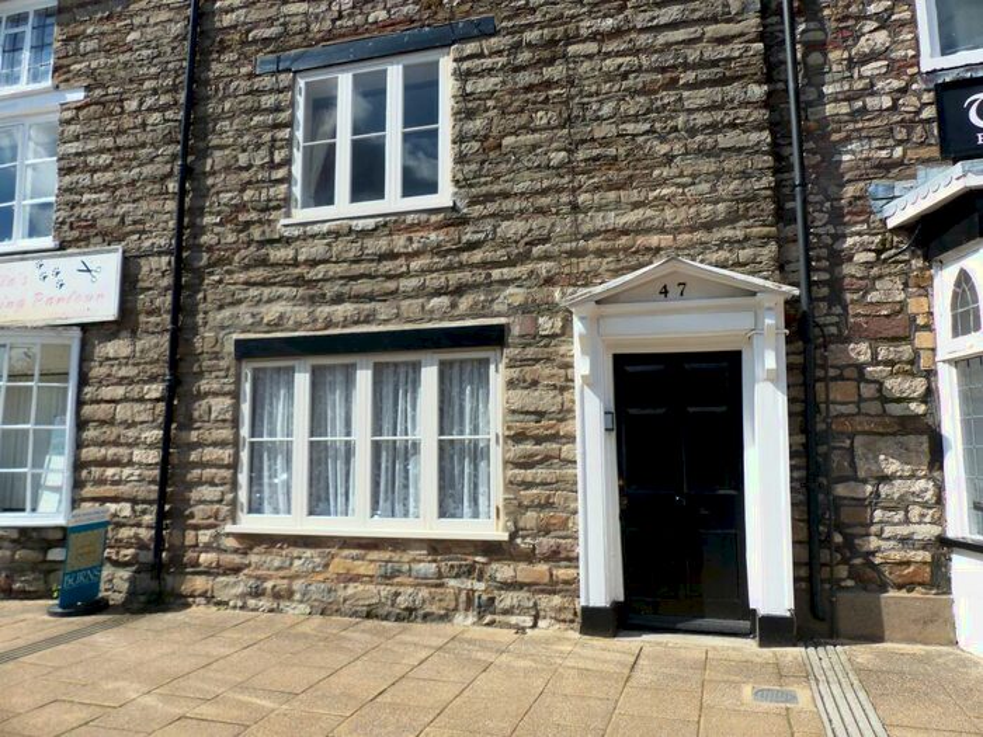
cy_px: 368
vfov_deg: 54.9
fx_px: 710
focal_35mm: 25
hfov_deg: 69.4
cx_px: 492
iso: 100
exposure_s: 1/1000
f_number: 4
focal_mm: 4.5
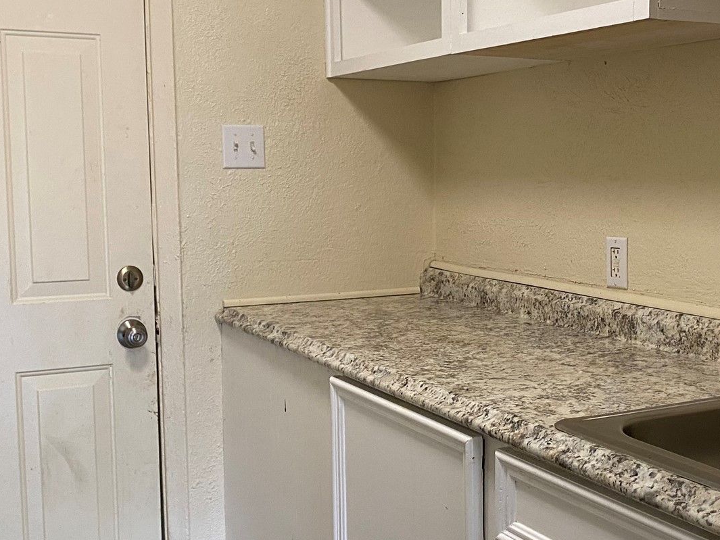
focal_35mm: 50
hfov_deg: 37.8
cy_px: 287
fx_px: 1040
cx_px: 469
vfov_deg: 29.1
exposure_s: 1/60
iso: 125
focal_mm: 4.25
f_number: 1.8
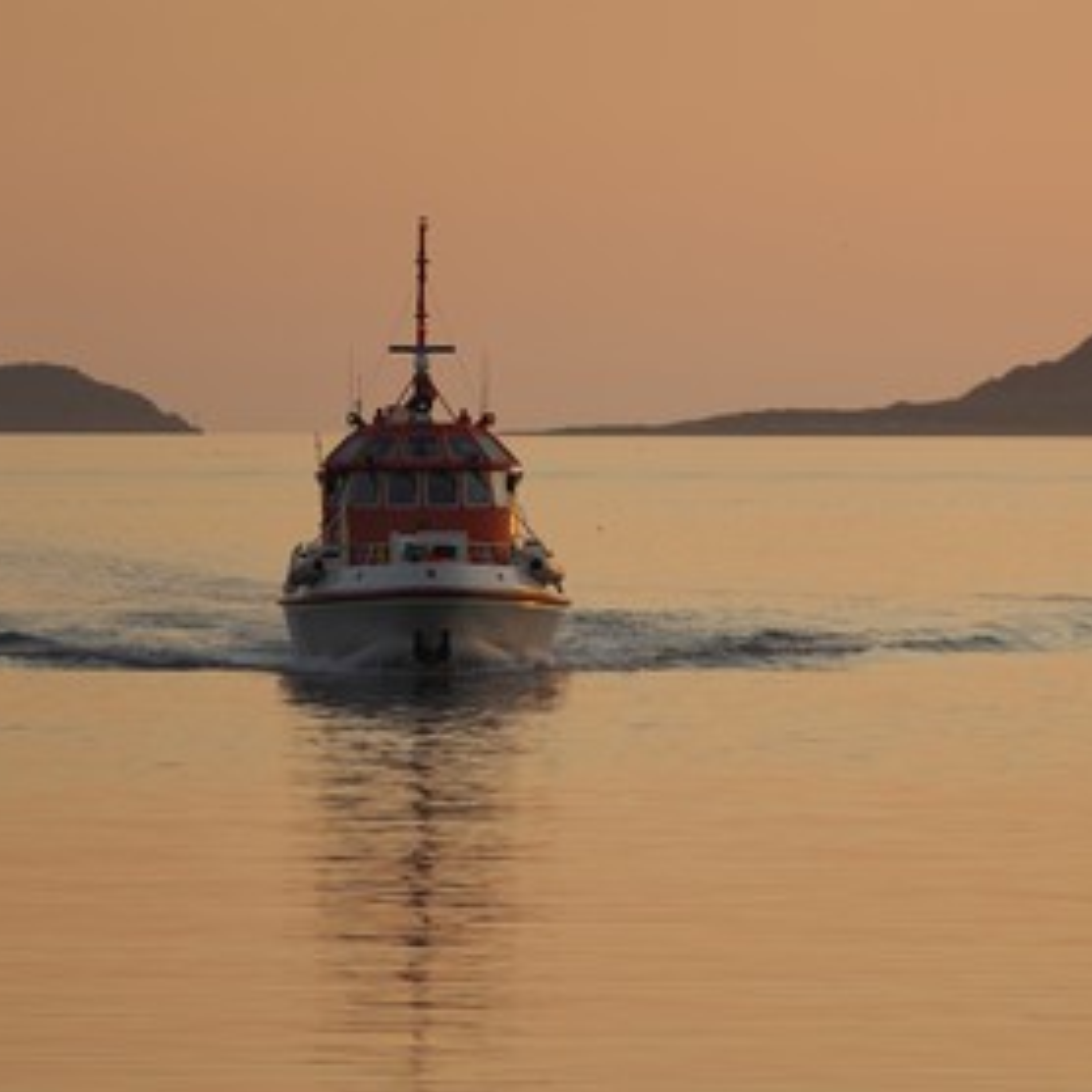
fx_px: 13776
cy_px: 546
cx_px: 764
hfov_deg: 4.5
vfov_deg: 4.5
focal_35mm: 386
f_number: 3
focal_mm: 200
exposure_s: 1/250
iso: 100
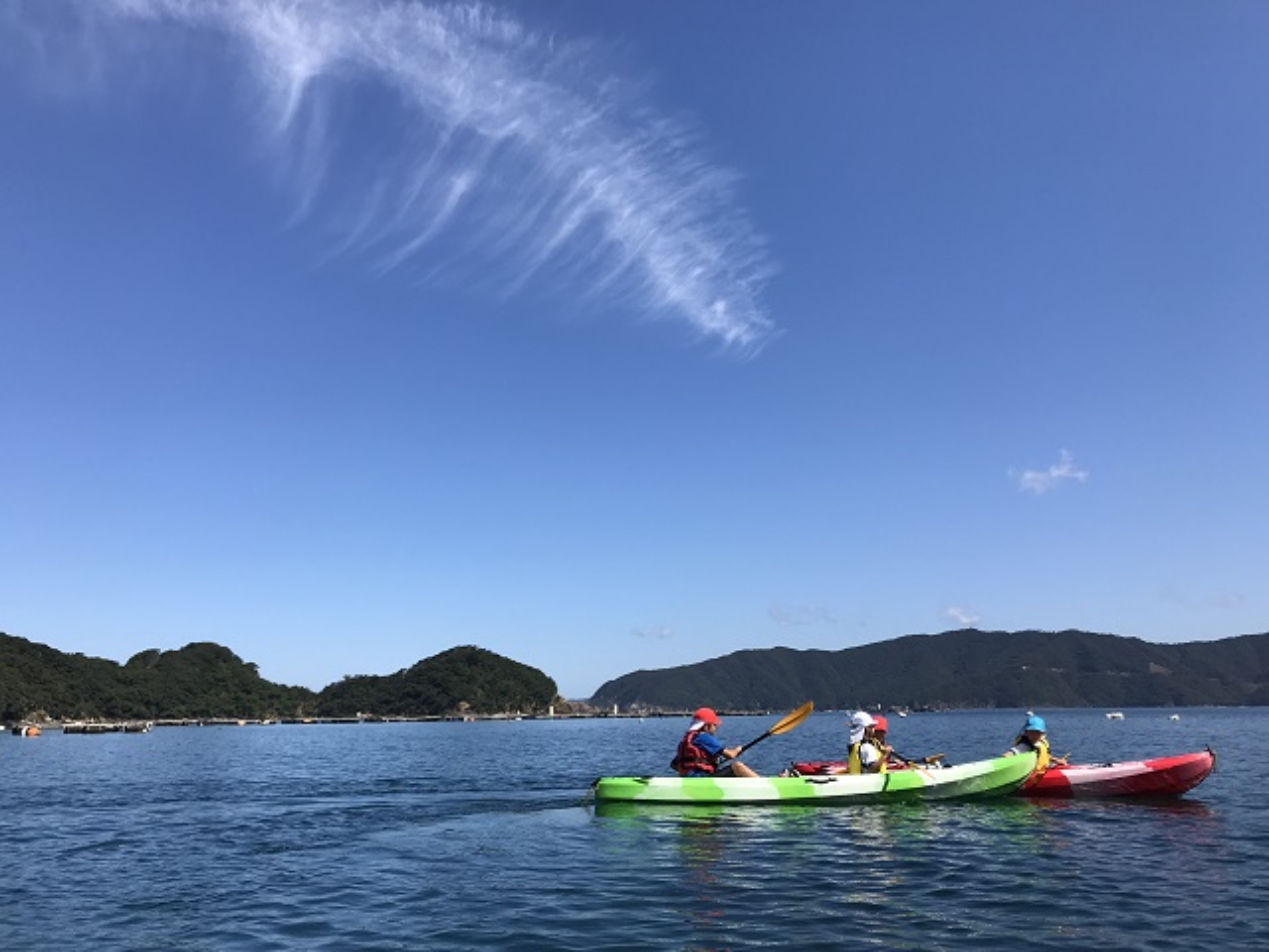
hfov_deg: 63.4
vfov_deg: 49.7
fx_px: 1026
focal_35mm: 28
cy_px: 476
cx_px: 634
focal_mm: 3.99
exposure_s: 1/2907
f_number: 1.8
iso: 20
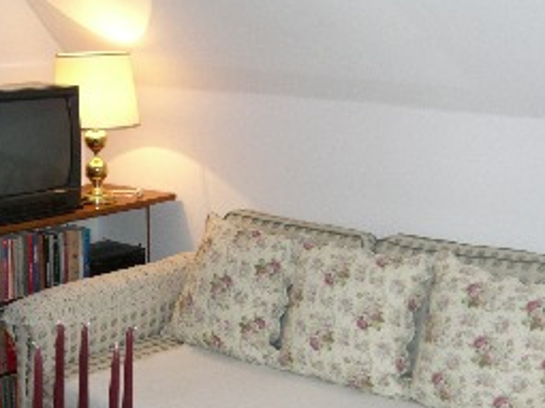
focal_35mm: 67
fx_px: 1054
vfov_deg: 21.6
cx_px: 180
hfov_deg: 28.8
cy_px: 339
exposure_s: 1/60
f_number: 2.8
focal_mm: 7.9
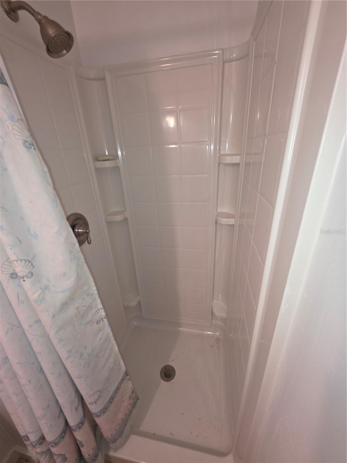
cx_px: 174
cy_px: 232
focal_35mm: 13
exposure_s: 1/24
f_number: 1.9
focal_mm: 2.2
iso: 100
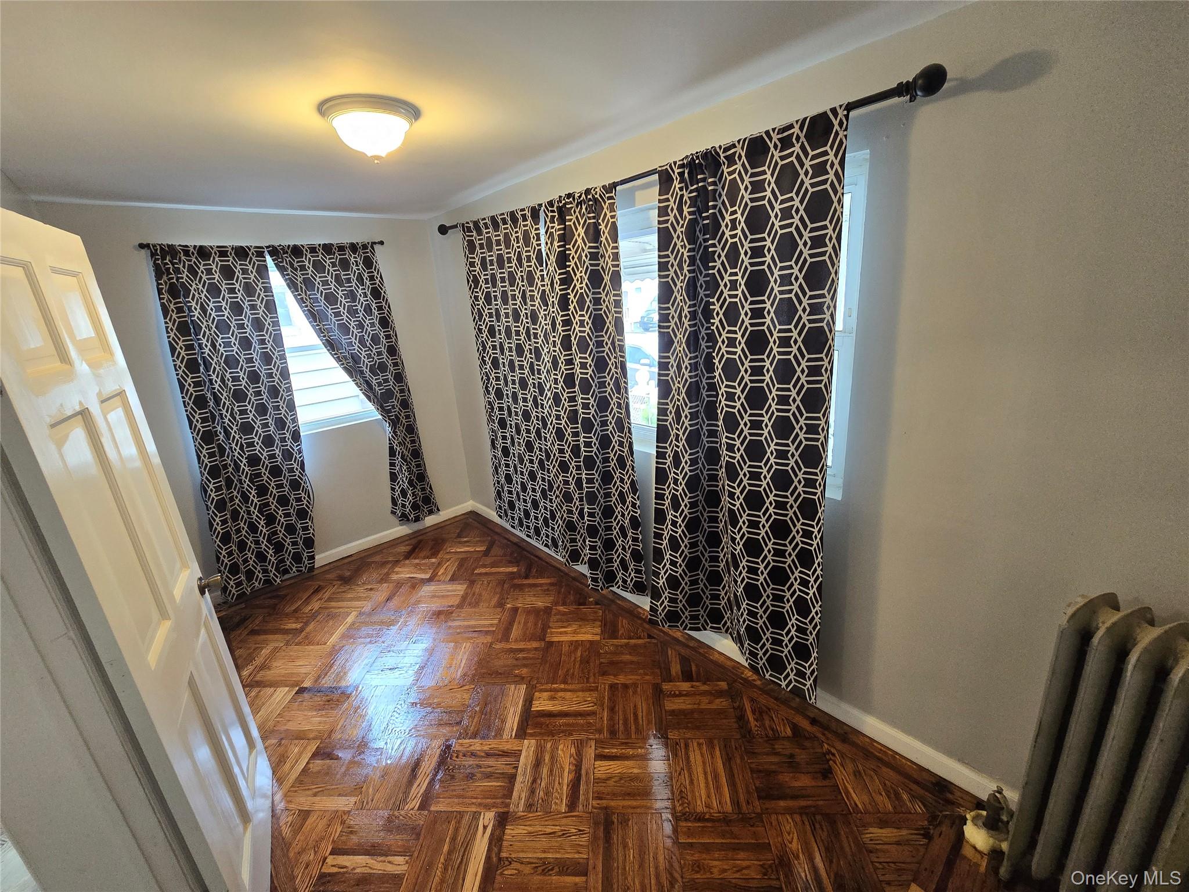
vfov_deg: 89.9
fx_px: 447
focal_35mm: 13
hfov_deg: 106.2
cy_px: 446
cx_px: 594
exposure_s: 1/60
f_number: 2.2
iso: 320
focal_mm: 2.2
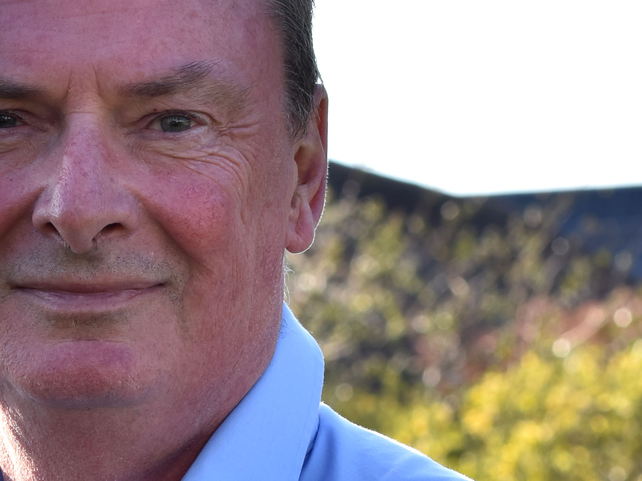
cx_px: 125
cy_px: 599
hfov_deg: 8.3
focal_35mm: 237
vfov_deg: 6.2
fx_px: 4395
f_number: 6.3
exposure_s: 1/160
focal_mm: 50
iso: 100
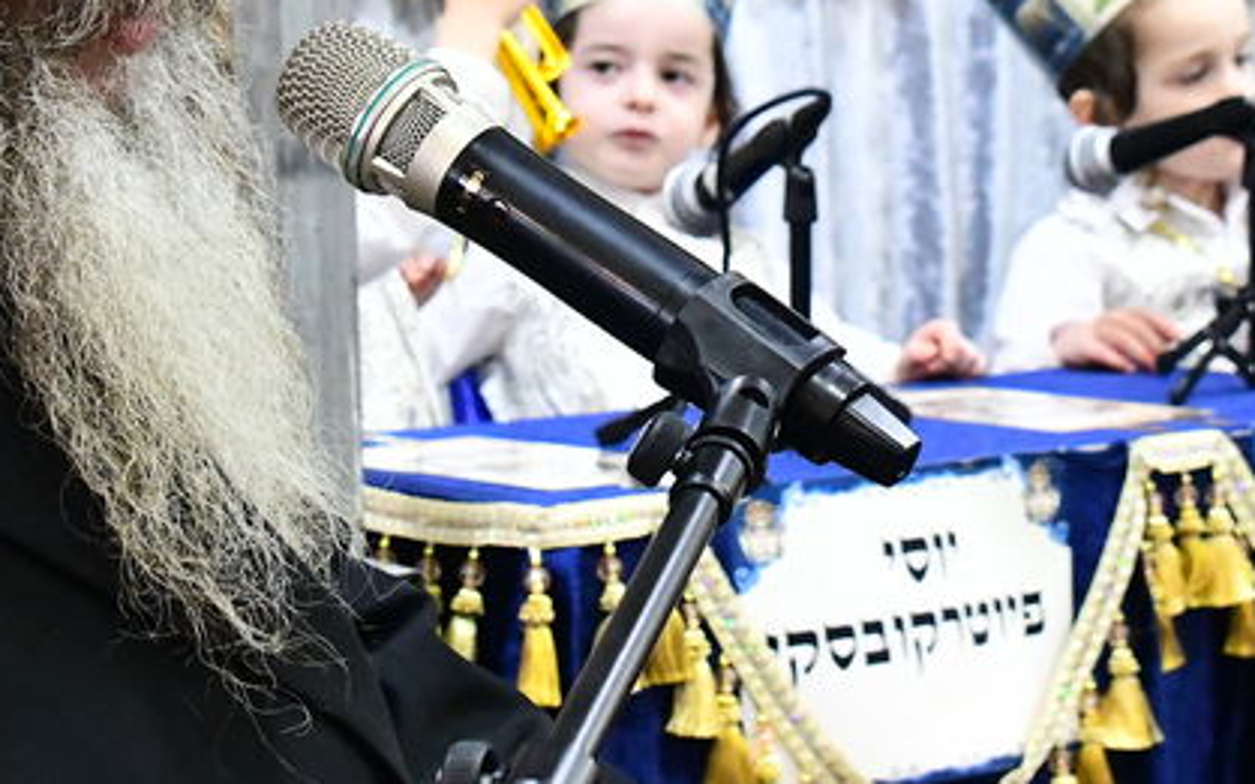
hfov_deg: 17.9
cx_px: 817
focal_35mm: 116
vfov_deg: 11.2
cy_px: 26
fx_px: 3966
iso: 5000
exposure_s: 1/250
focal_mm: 34
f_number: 5.6
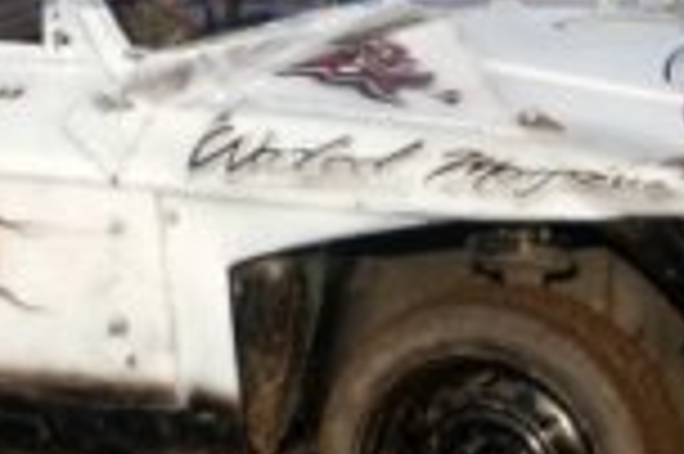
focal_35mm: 215
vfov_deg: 6.3
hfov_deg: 9.5
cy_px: -31
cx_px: 104
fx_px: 4081
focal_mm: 34
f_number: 4.5
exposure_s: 1/1000
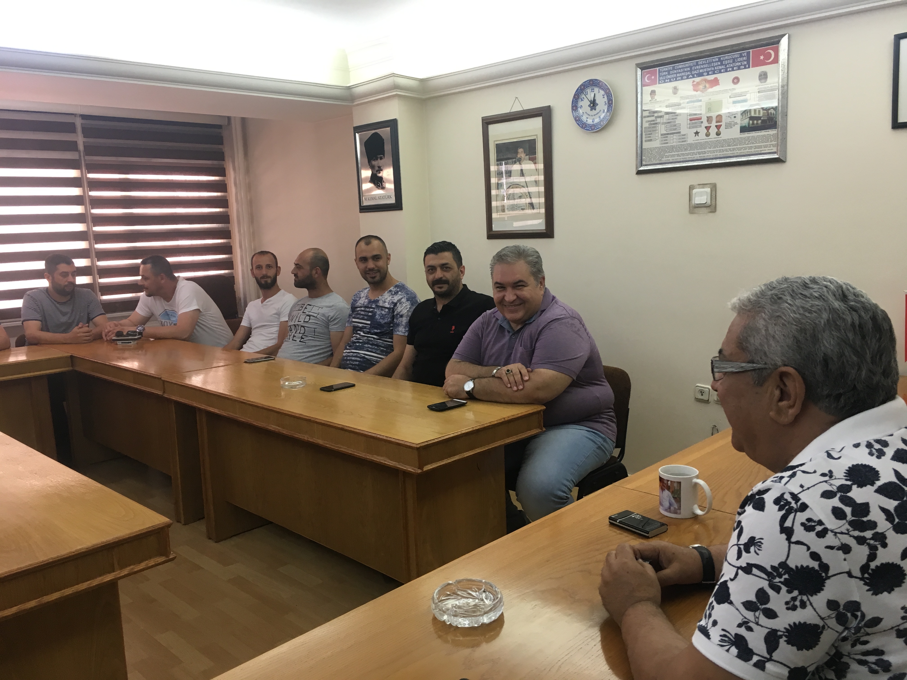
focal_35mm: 29
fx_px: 760
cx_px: 454
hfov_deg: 61.7
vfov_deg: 48.2
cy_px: 340
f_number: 2.2
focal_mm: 4.15
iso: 100
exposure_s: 1/33
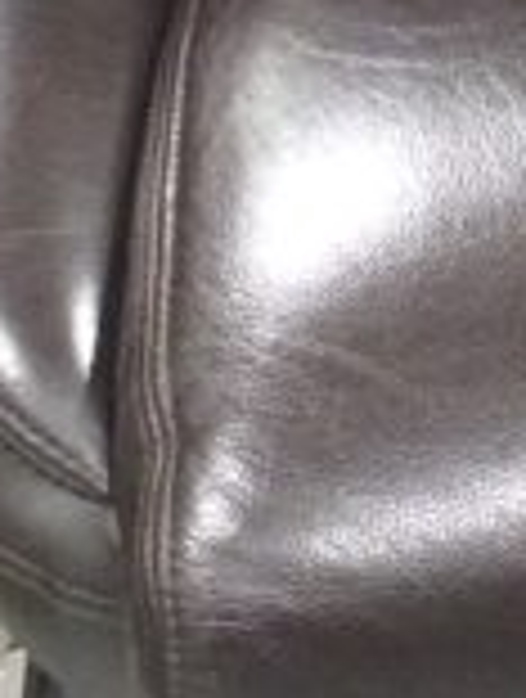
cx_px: 647
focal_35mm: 191
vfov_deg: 9.9
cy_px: -446
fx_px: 3854
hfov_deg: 7.7
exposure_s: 1/24
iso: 320
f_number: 2.2
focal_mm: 4.15
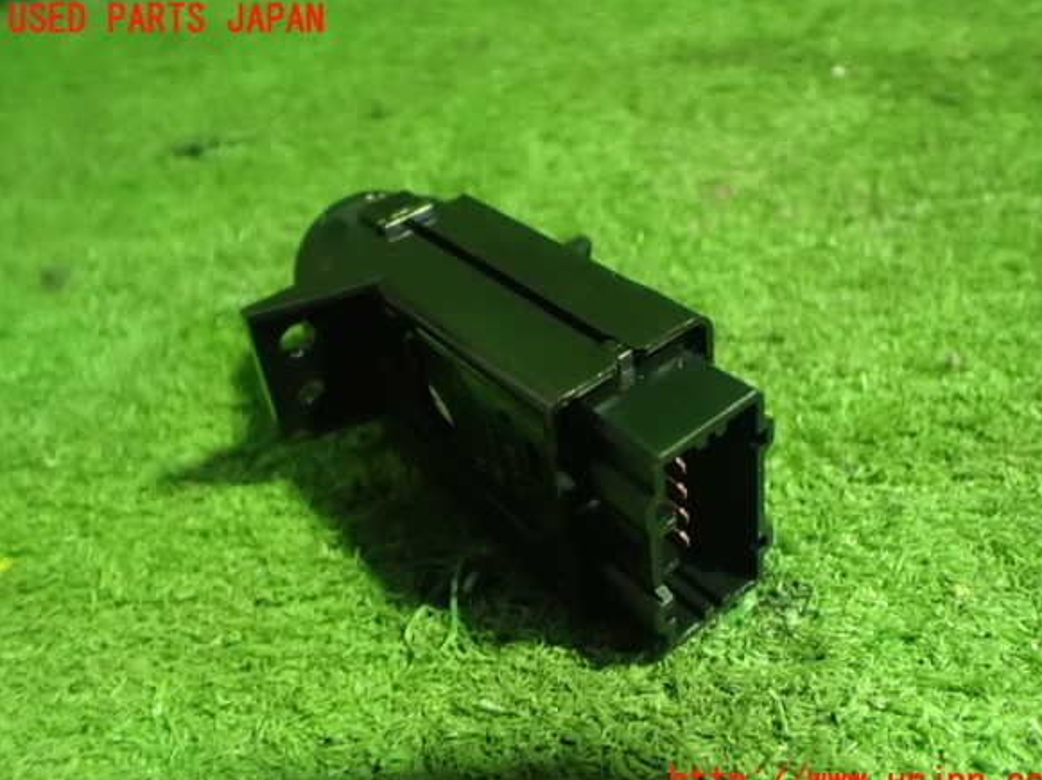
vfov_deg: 45.4
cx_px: 536
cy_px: 402
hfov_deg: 58.4
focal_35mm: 31
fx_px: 933
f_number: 2.3
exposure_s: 1/13
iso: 1600
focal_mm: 5.4
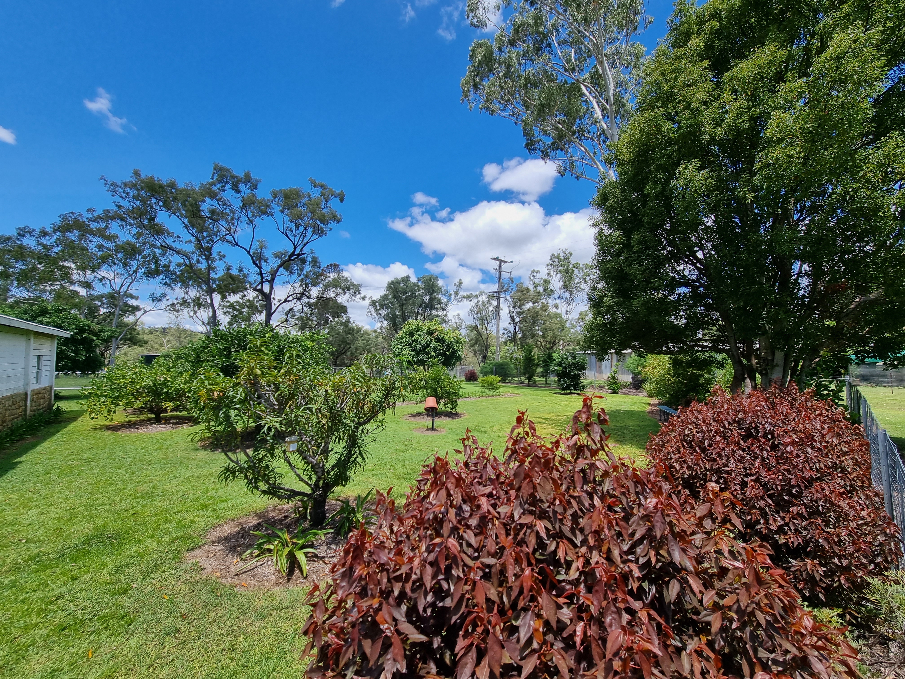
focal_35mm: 13
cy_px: 340
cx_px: 452
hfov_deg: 106.2
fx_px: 340
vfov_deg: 89.9
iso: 50
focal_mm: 2.2
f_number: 2.2
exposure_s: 1/1592
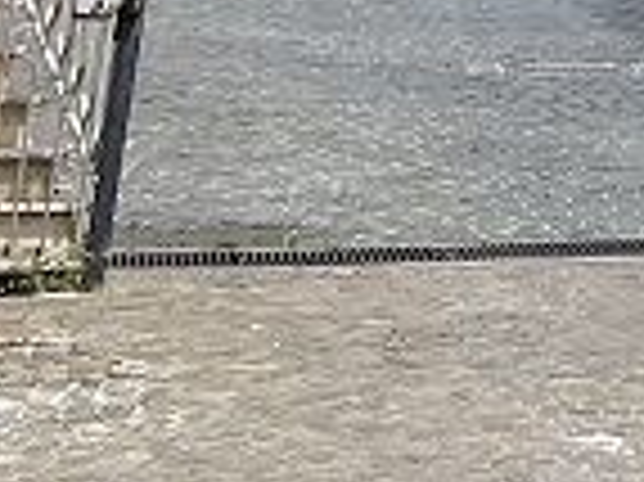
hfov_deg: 8.4
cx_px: 2054
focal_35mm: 191
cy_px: -966
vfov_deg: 7.0
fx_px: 3550
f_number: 1.6
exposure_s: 1/3922
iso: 32
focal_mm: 5.1
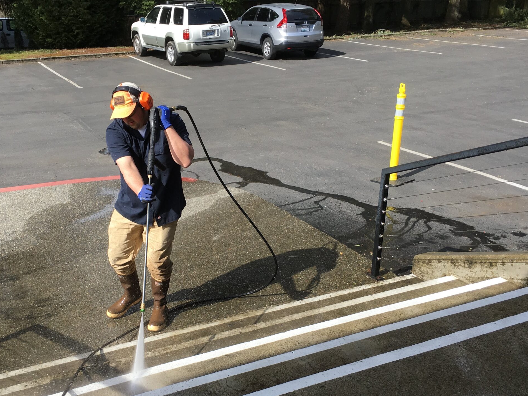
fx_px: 595
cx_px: 219
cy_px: 239
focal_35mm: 39
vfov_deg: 36.7
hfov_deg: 47.7
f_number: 2.2
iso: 25
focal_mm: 4.15
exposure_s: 1/732
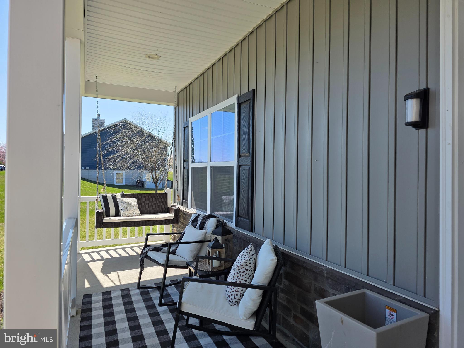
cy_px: 174
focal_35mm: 23
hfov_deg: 73.9
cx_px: 232
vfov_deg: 58.9
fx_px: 308
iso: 80
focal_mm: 6.3
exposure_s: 1/3327
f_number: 1.7
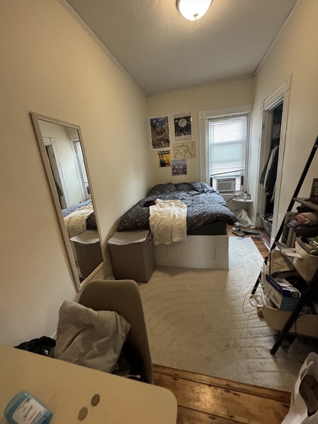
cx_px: 159
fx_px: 171
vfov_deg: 102.1
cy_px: 212
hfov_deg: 85.7
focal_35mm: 14
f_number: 2.2
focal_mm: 2.22
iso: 500
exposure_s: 1/60
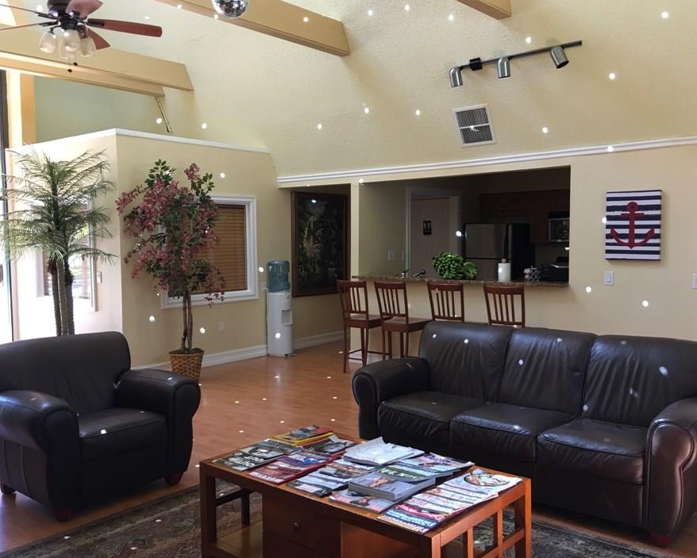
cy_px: 285
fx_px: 681
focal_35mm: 33
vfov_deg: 44.6
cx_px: 368
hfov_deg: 54.2
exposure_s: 1/15
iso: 32
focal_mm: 4.15
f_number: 2.2
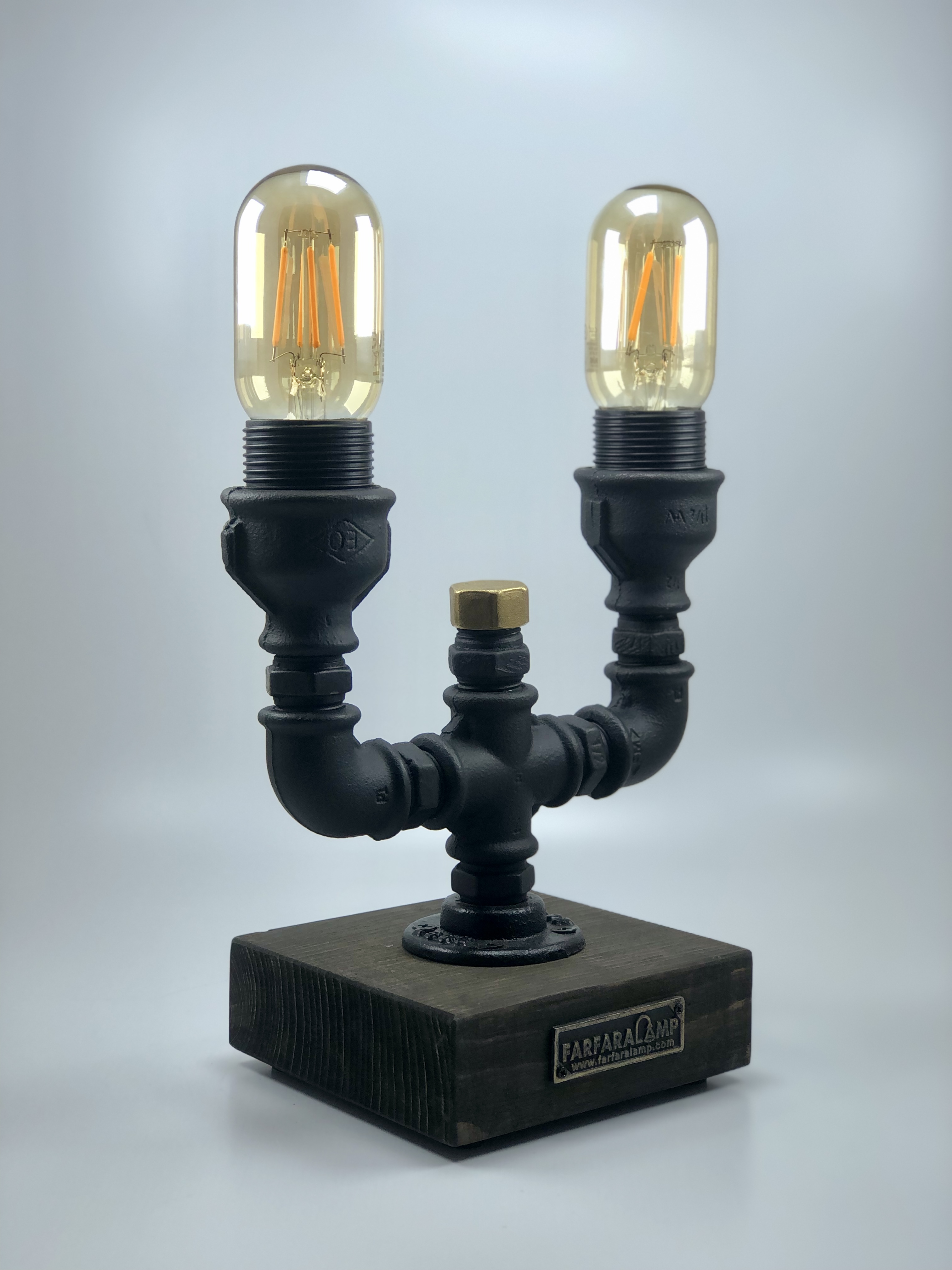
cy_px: 635
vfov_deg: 33.8
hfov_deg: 25.7
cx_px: 476
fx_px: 2090
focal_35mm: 57
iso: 20
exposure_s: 1/110
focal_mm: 6.6
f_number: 2.8
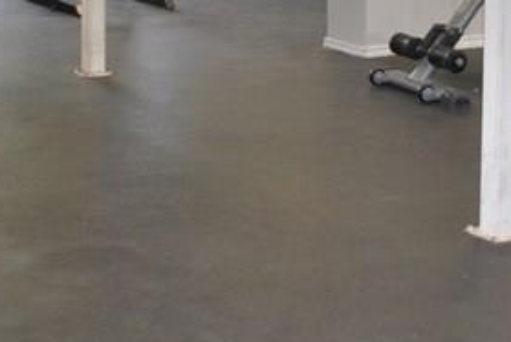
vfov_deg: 10.5
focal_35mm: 128
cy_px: -113
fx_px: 1820
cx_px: 234
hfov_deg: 16.0
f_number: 4
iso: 200
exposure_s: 1/60
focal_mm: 22
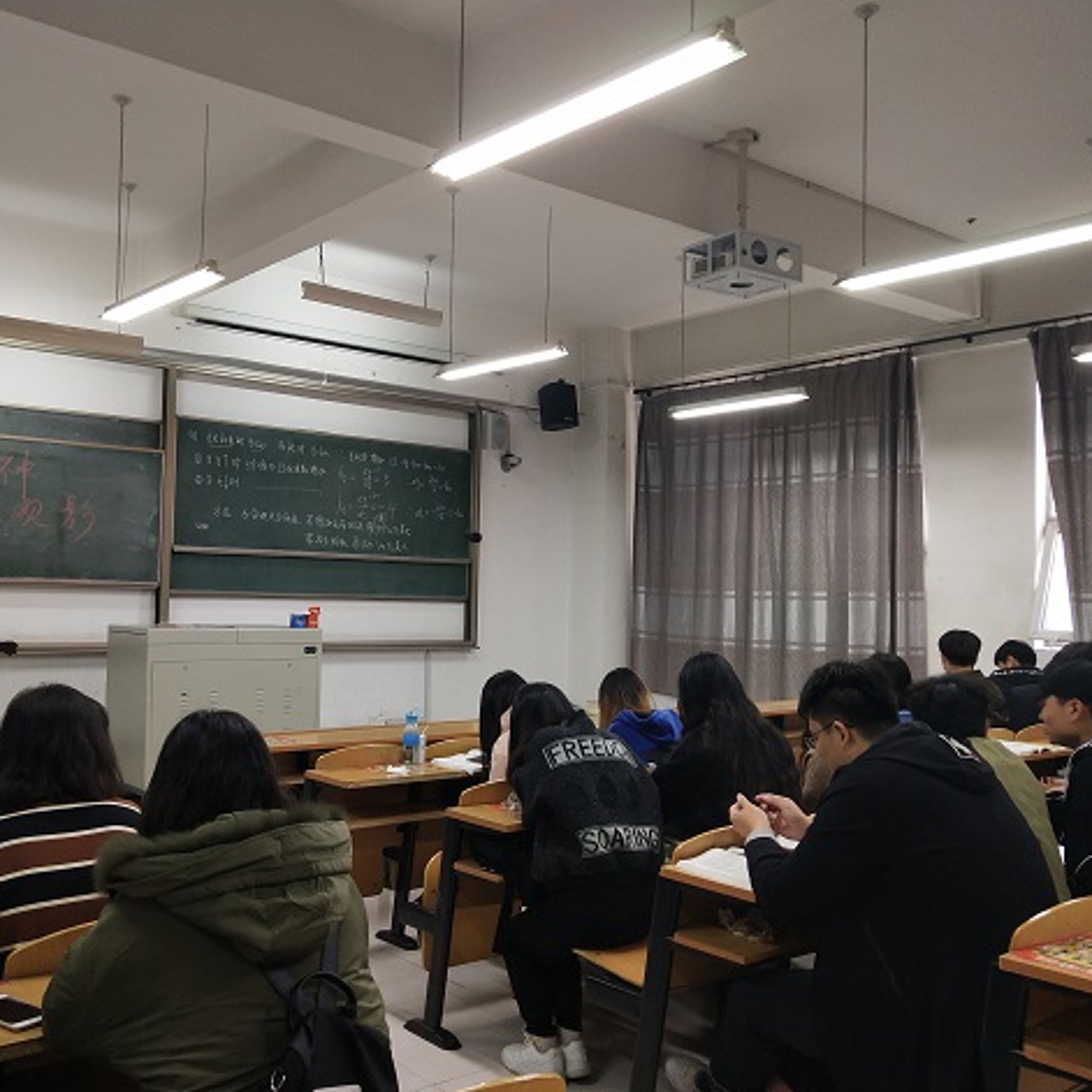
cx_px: 431
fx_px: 1285
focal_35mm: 36
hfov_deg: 45.8
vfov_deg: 46.0
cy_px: 549
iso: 182
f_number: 1.8
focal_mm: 3.95
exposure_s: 1/50
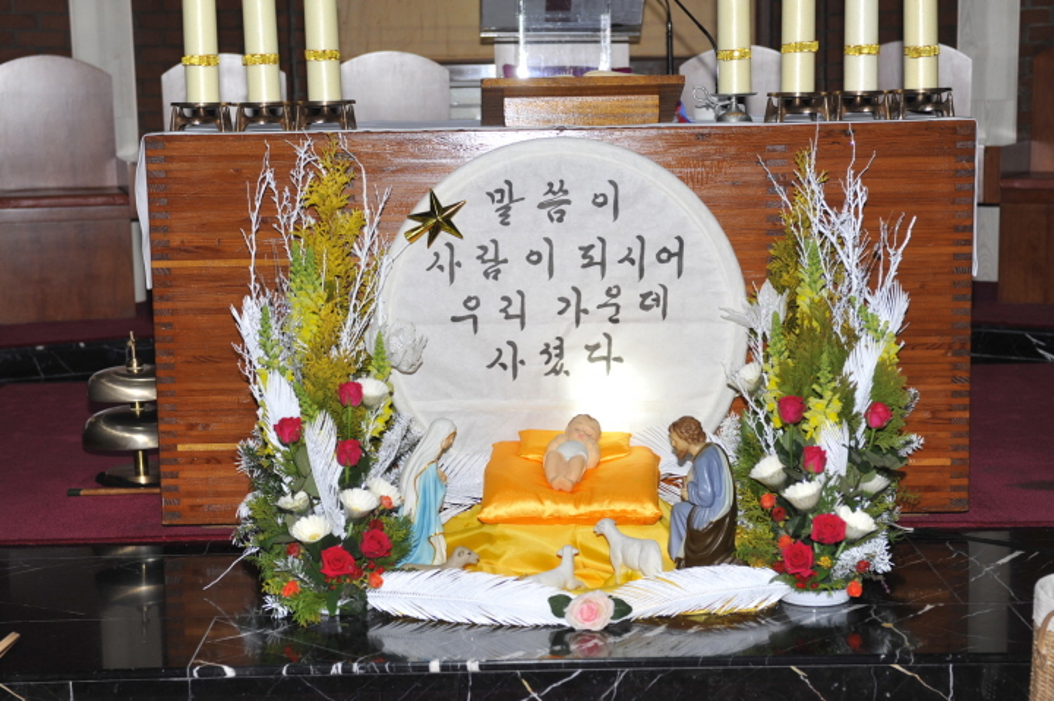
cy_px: 350
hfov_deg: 28.9
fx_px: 2048
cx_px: 527
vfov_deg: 19.4
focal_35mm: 70
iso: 200
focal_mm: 70
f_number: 5.6
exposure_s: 1/60
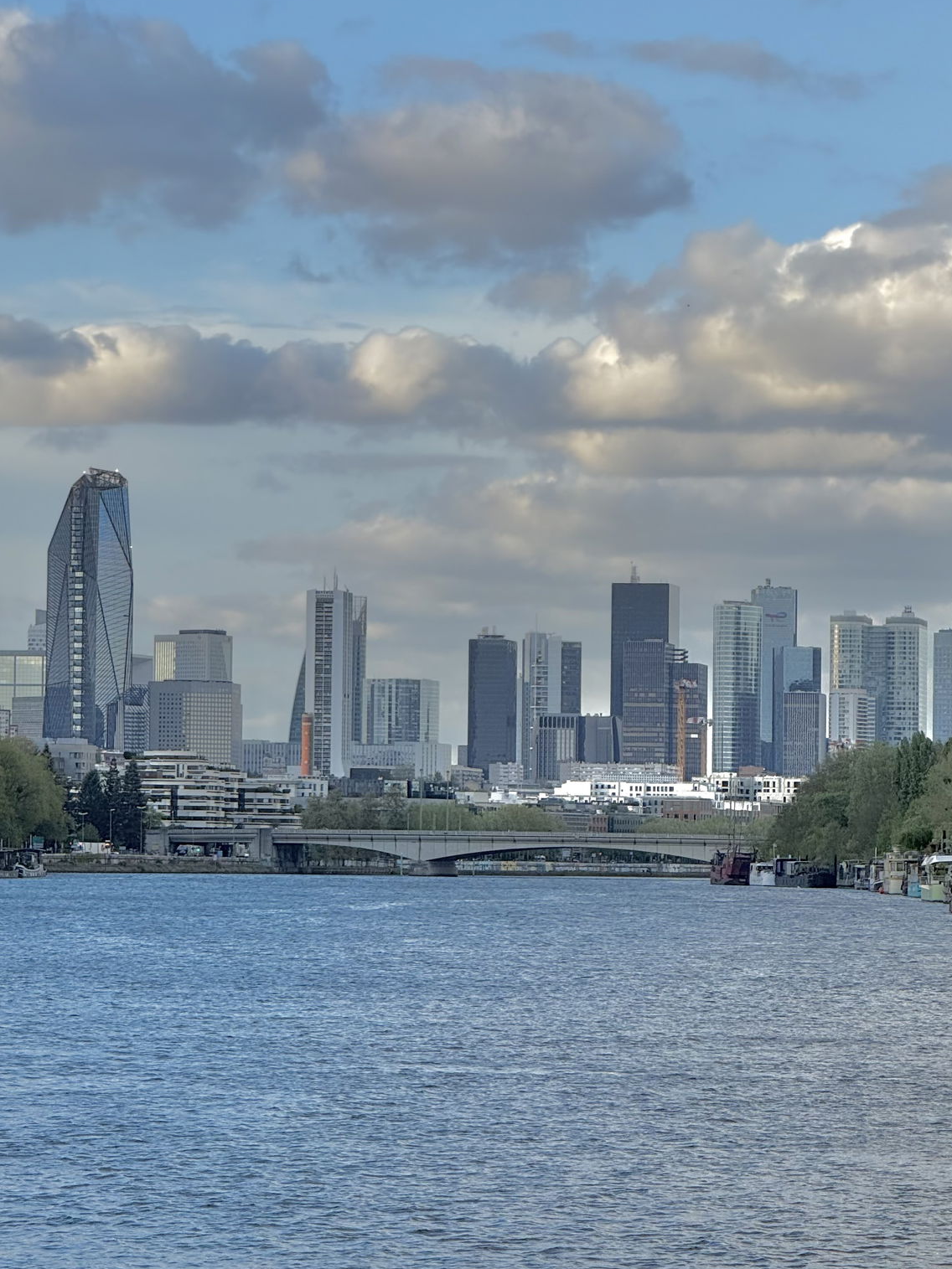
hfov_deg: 8.8
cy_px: 552
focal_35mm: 169
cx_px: 468
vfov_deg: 11.7
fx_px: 6198
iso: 64
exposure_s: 1/963
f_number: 2.8
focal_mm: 15.66
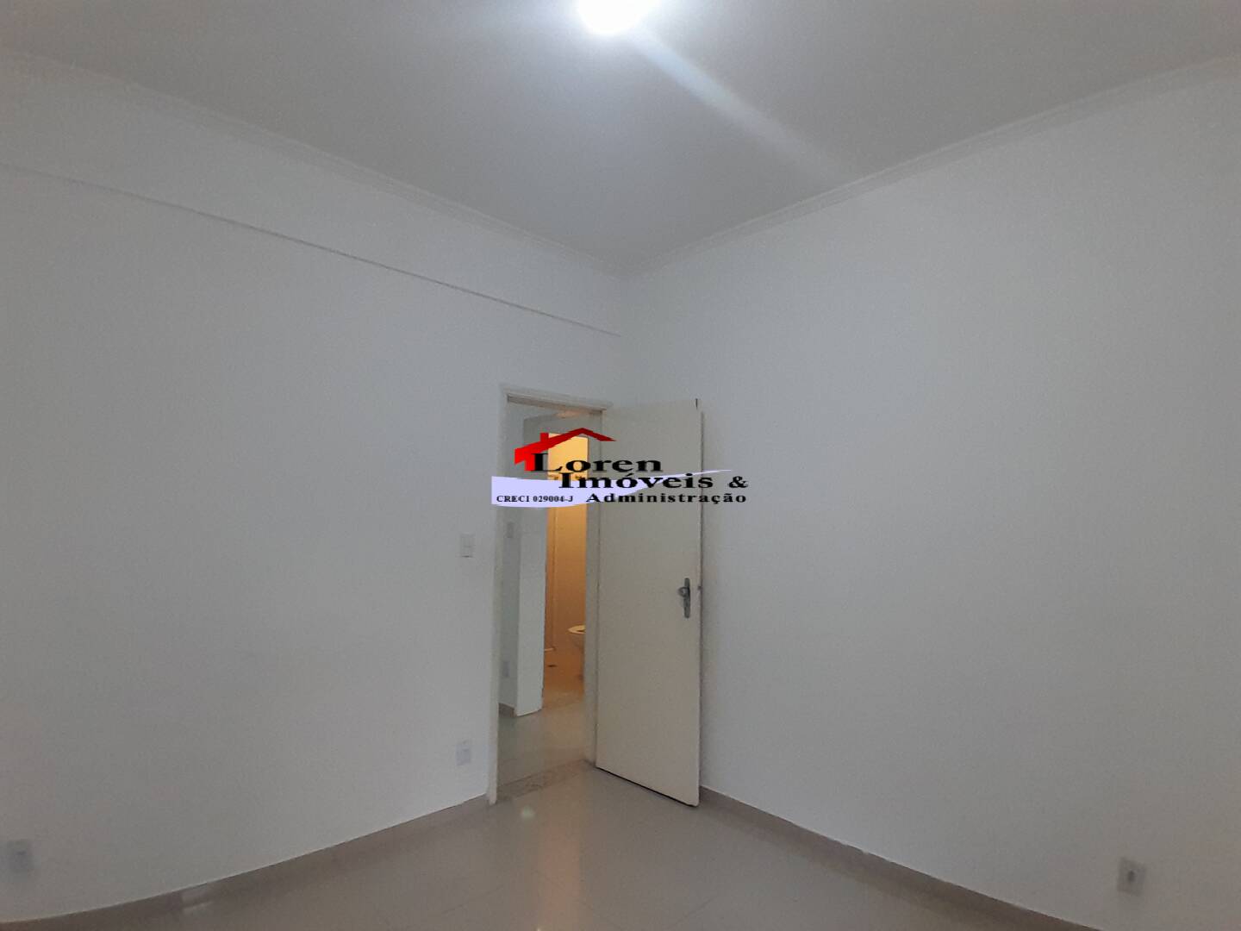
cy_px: 466
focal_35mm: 17
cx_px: 620
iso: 160
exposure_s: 1/40
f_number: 2.2
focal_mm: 1.46
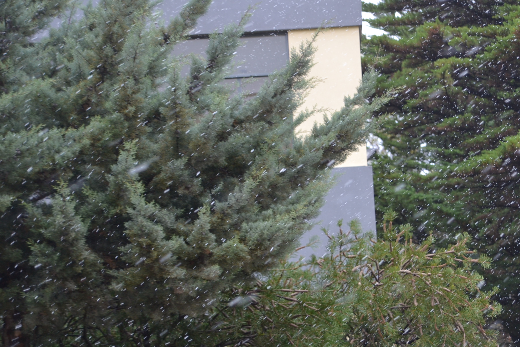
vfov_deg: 12.9
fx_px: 1531
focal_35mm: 106
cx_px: 330
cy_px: 236
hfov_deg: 19.2
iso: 220
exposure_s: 1/125
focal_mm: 50
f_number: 2.8
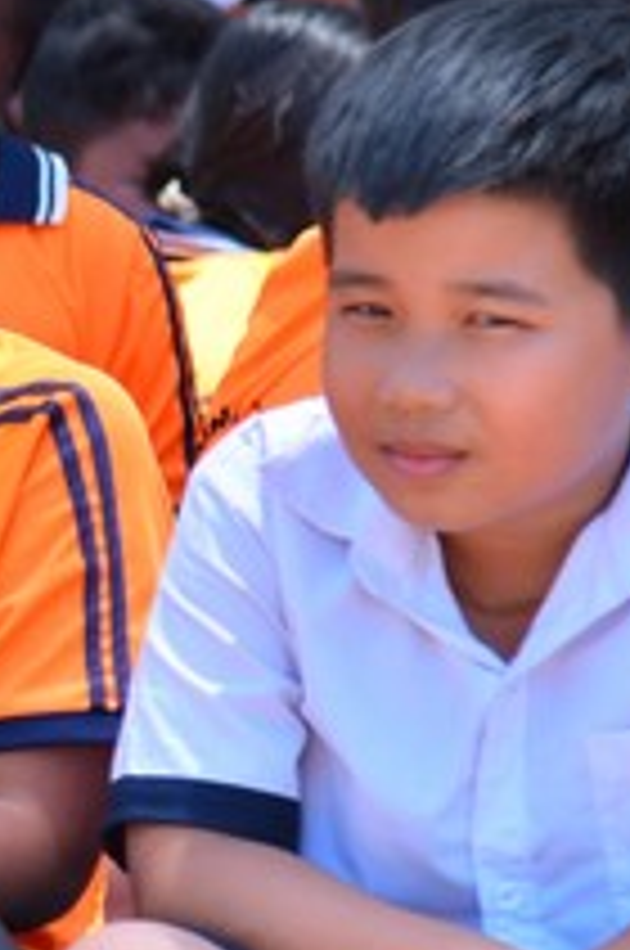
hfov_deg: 4.6
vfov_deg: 7.0
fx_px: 7716
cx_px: -576
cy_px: 489
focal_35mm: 293
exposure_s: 1/320
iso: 125
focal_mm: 95
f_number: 4
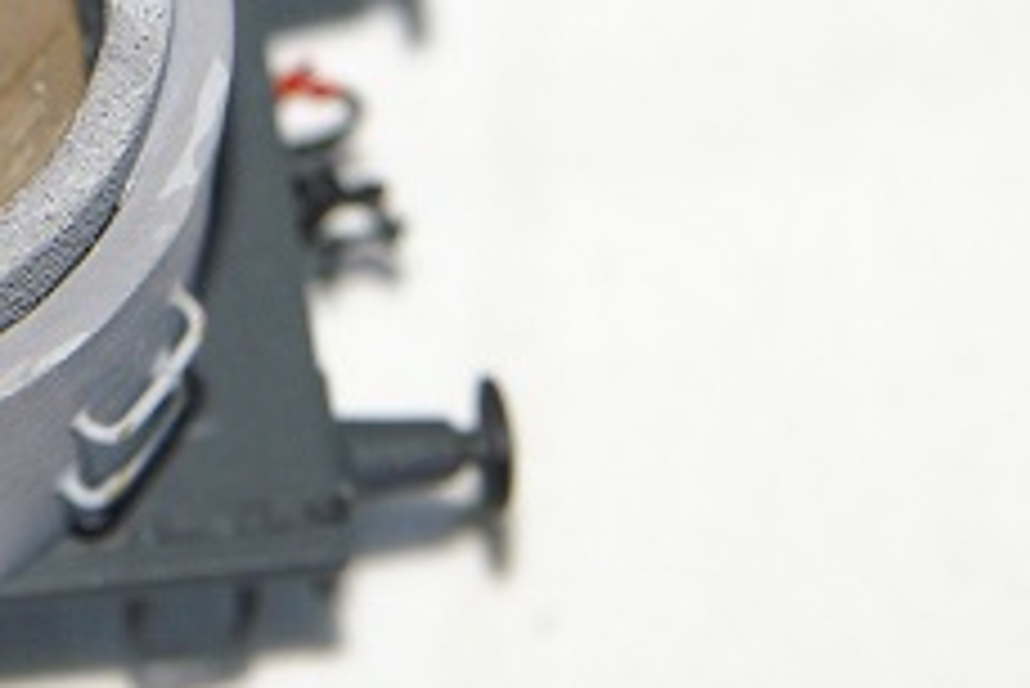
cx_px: -148
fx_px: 10553
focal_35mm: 369
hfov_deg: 5.6
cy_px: -175
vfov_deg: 3.7
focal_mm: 75
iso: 400
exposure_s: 1/125
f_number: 5.6
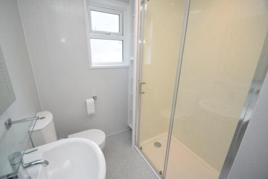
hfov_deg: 100.4
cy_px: 90
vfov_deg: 77.3
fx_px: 112
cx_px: 134
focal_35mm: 15
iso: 560
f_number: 5.6
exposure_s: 1/125
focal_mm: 10
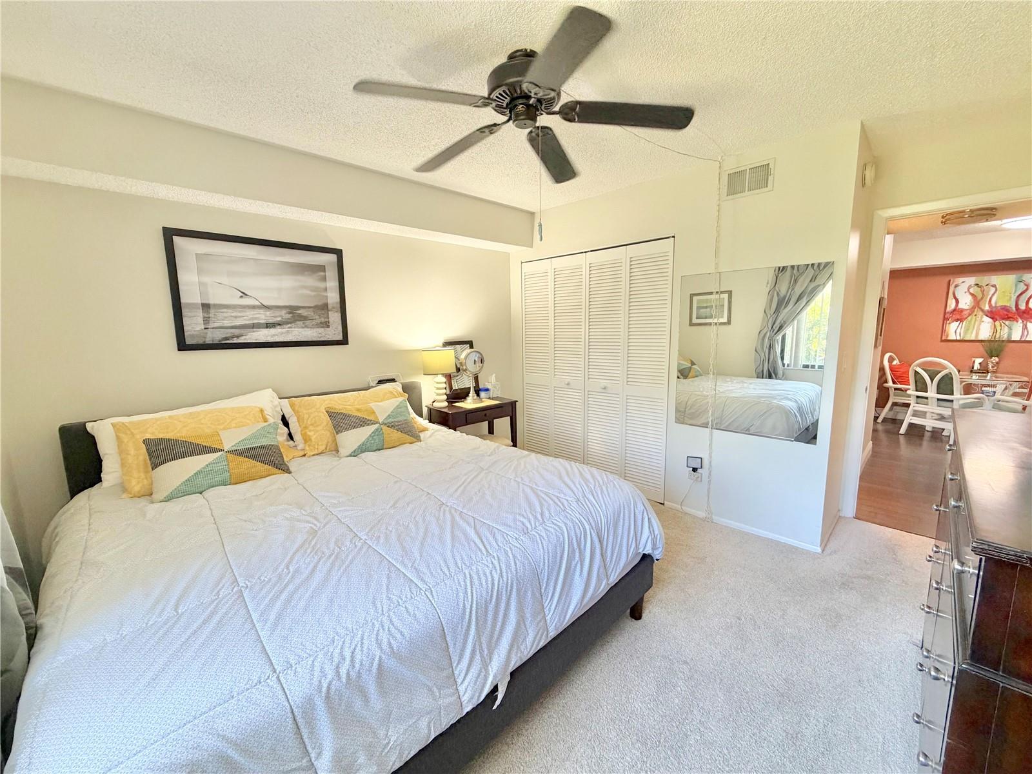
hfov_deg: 102.1
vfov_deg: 85.7
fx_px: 417
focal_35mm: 14
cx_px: 516
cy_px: 387
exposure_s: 1/120
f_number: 2.2
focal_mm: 2.22
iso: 320
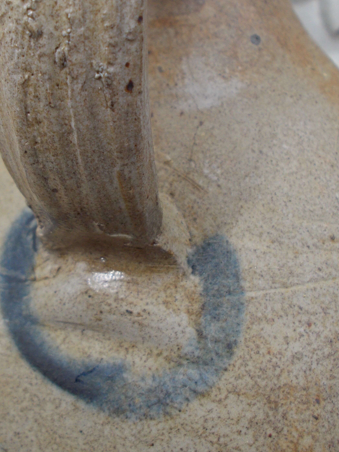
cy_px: 169
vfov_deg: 41.8
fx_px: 588
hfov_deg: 31.9
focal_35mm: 45
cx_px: 108
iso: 80
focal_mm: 5.3
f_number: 3.4
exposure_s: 1/125
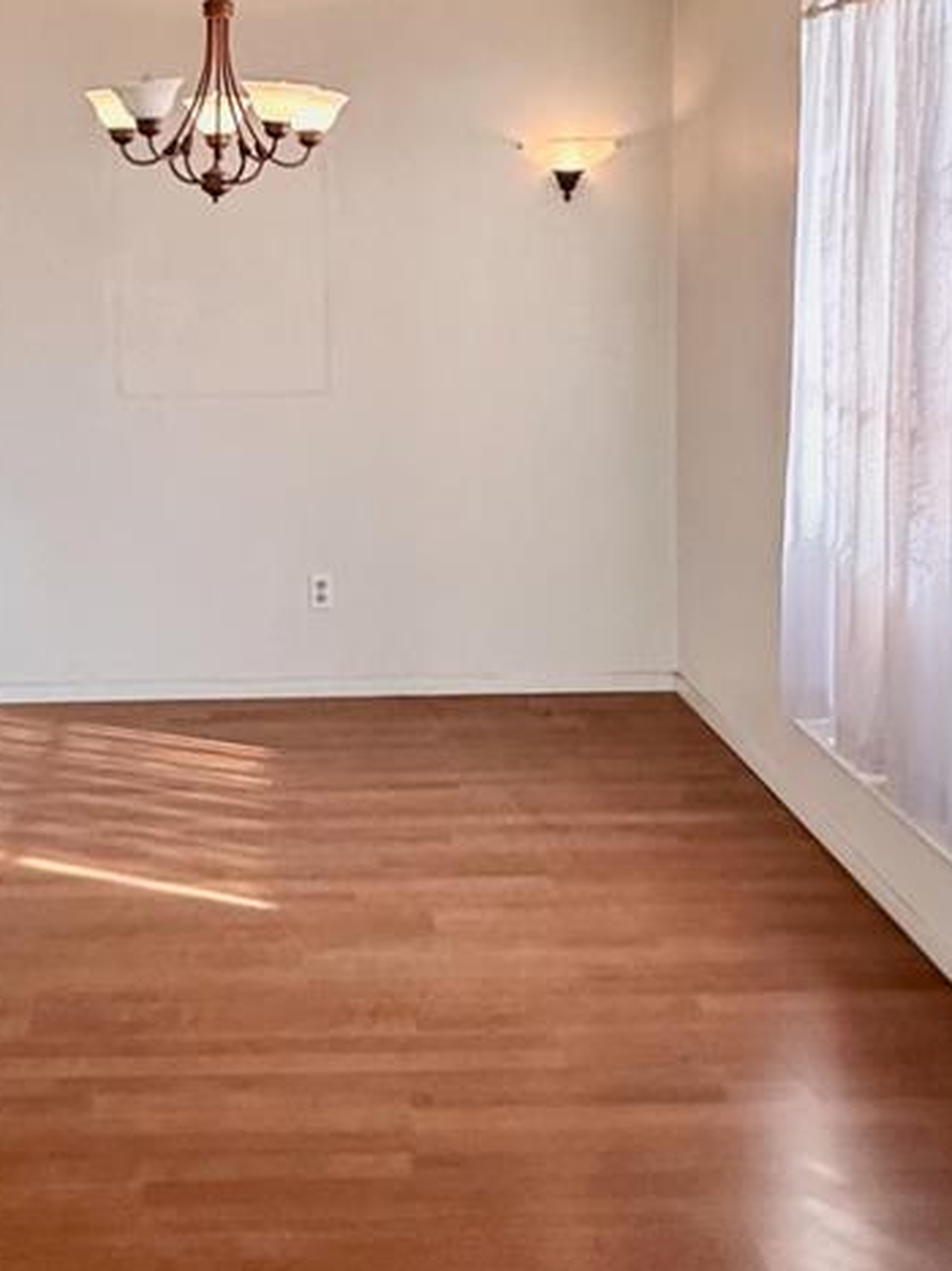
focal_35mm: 45
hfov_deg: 31.6
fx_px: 1651
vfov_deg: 40.5
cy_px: 275
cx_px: 249
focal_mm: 2.22
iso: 250
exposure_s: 1/120
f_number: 2.2
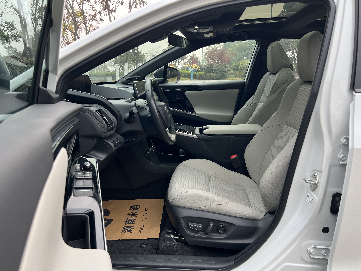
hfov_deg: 67.3
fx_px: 271
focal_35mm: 26
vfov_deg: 53.1
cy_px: 136
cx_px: 180
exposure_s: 1/327
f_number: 1.5
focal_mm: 5.7
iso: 50
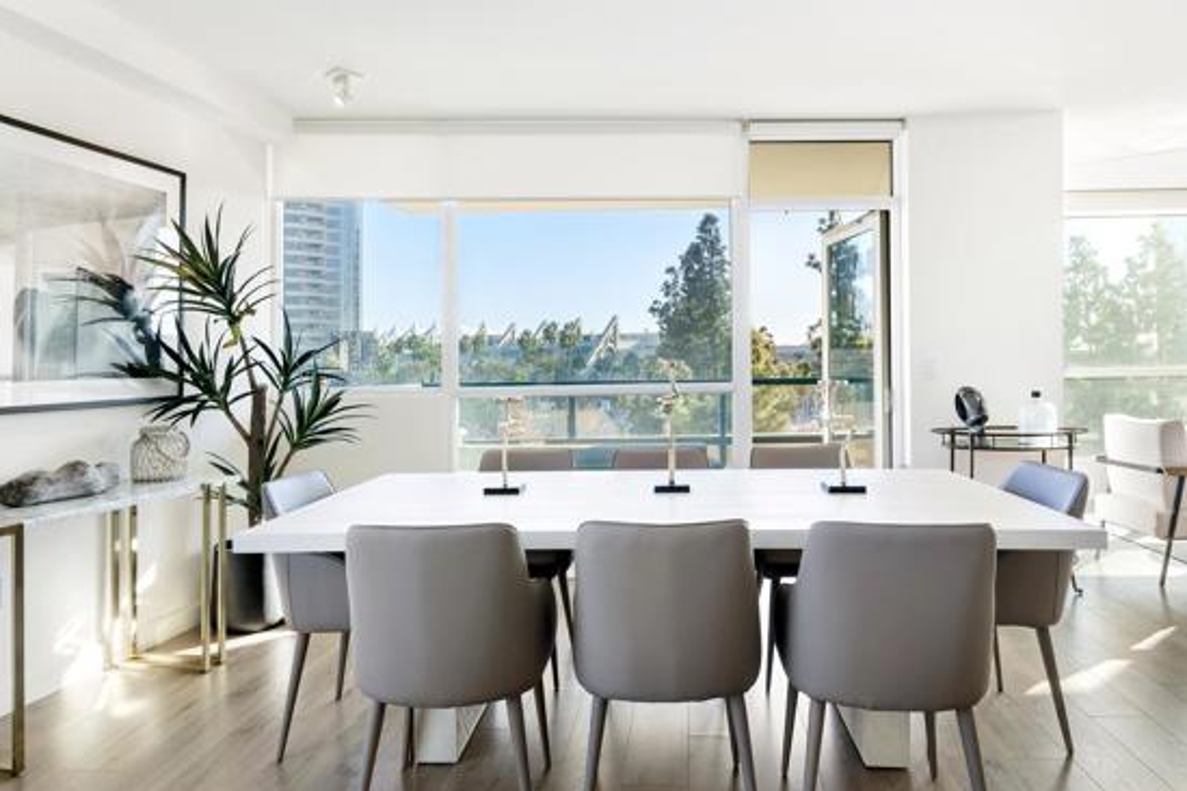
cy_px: 444
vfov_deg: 59.3
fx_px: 692
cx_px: 638
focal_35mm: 21
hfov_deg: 81.1
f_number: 8
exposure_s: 1/10
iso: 125
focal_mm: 12
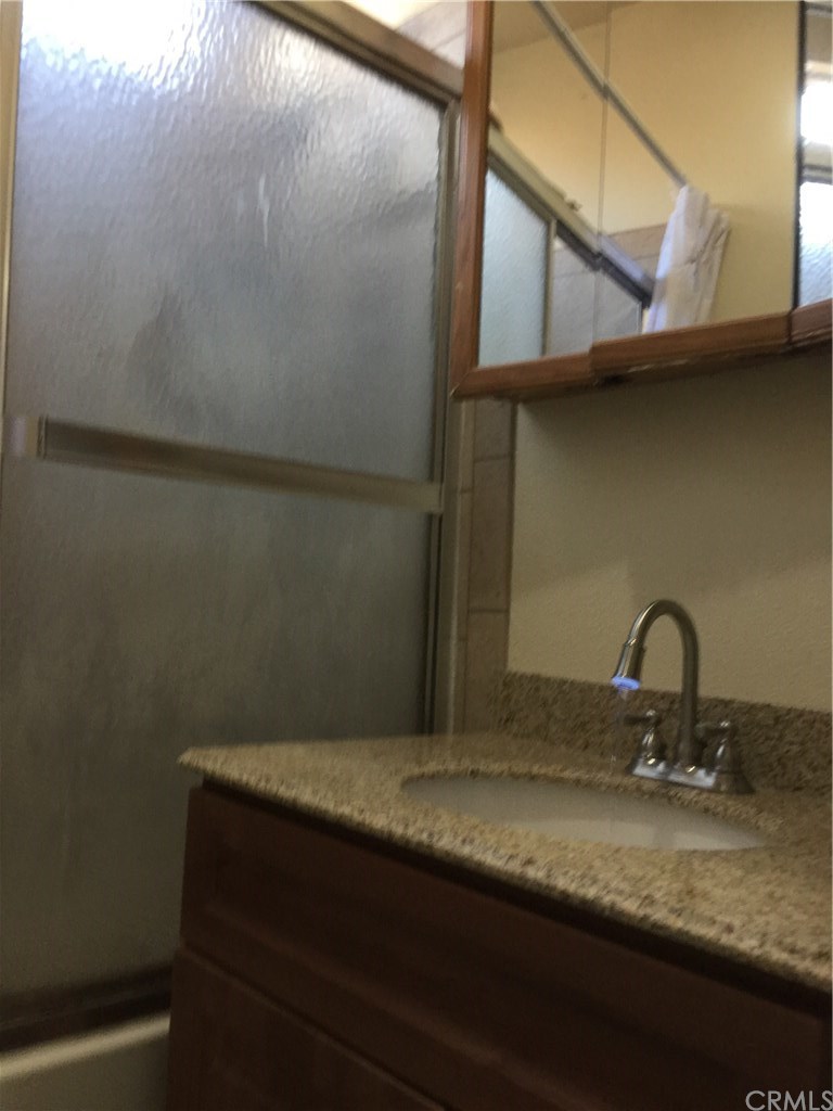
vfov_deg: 61.7
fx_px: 930
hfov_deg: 48.2
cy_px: 556
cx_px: 416
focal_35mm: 29
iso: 64
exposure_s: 1/15
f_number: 2.2
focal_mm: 4.15
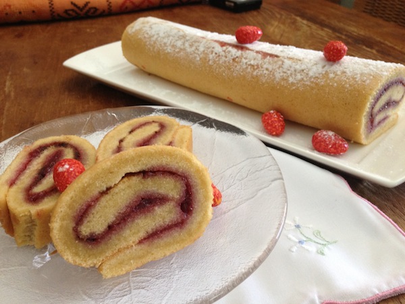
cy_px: 152
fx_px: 409
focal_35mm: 35
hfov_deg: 52.6
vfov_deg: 40.7
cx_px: 202
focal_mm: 4.28
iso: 125
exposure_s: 1/20
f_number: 2.4
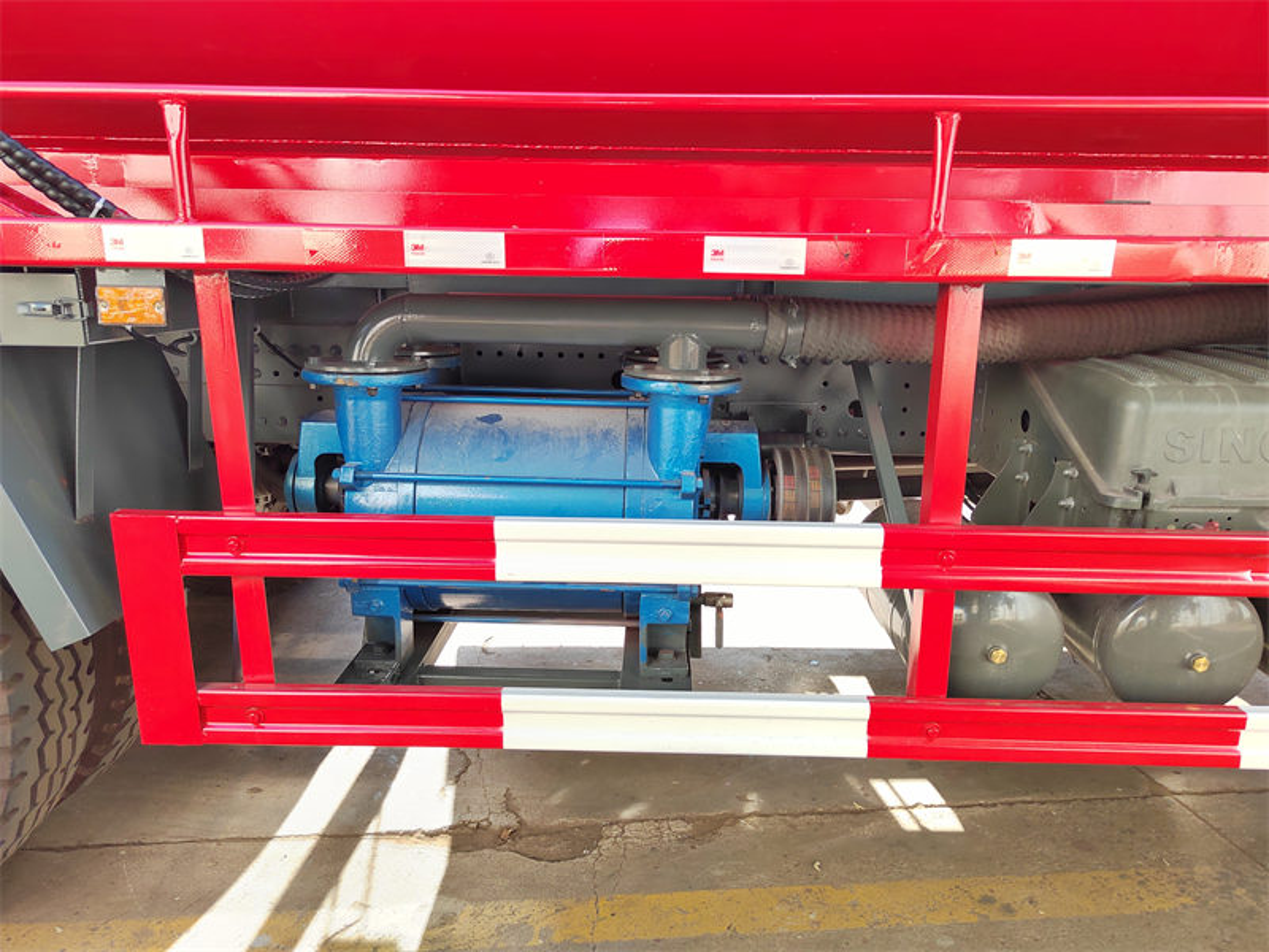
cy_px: 476
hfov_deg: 73.9
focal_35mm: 23
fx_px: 843
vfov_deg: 58.9
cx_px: 634
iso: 143
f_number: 1.9
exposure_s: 1/100
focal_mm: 5.52
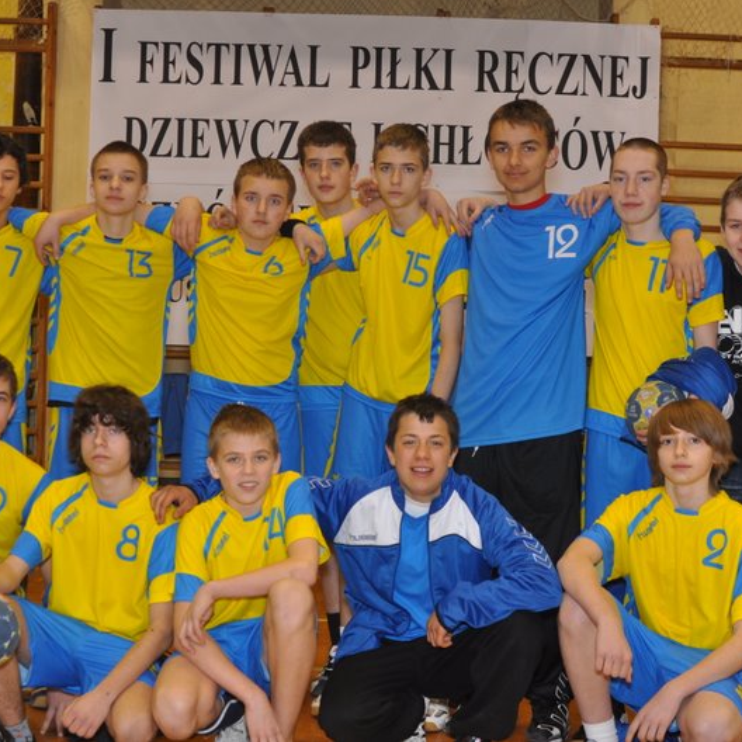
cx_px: 311
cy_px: 370
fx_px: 1310
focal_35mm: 54
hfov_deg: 31.6
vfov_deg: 31.6
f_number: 5
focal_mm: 28
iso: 400
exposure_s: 1/60
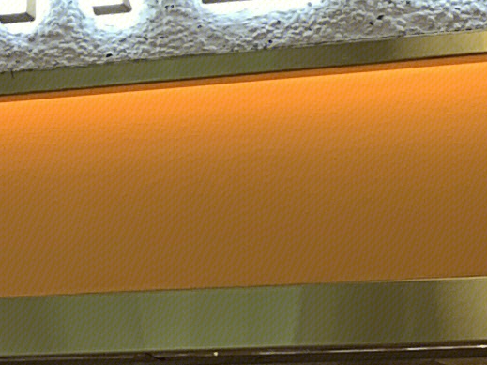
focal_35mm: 202
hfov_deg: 9.3
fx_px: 2841
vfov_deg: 7.3
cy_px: 146
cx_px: -417
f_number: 1.8
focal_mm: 4.25
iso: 25
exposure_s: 1/100
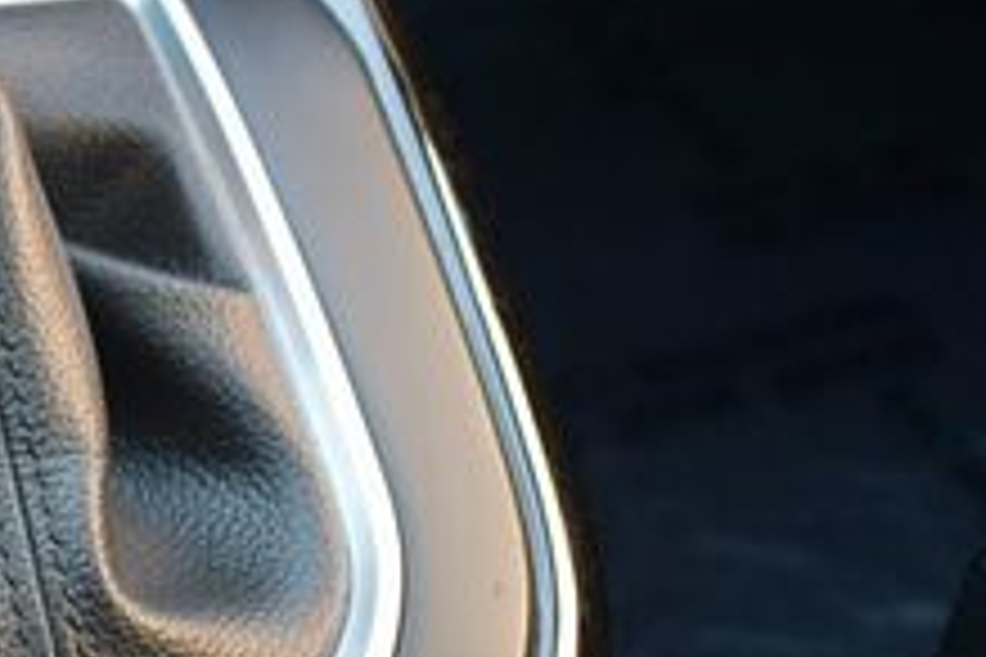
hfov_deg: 17.2
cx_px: -149
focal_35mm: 114
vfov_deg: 12.0
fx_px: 3122
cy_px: 207
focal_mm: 26
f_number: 4
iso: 1000
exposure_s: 1/125
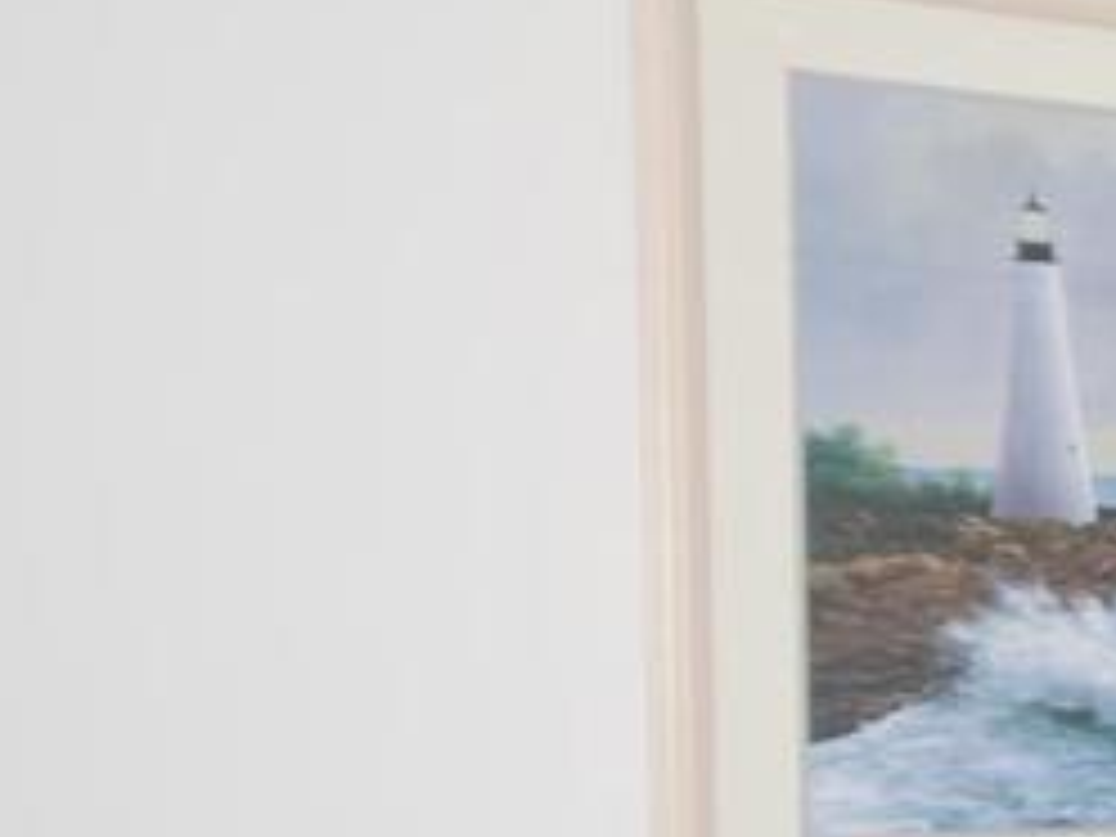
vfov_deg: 13.8
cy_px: 770
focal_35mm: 106
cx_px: 2650
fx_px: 3417
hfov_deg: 13.6
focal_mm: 13
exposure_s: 1/60
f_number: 5.6
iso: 400
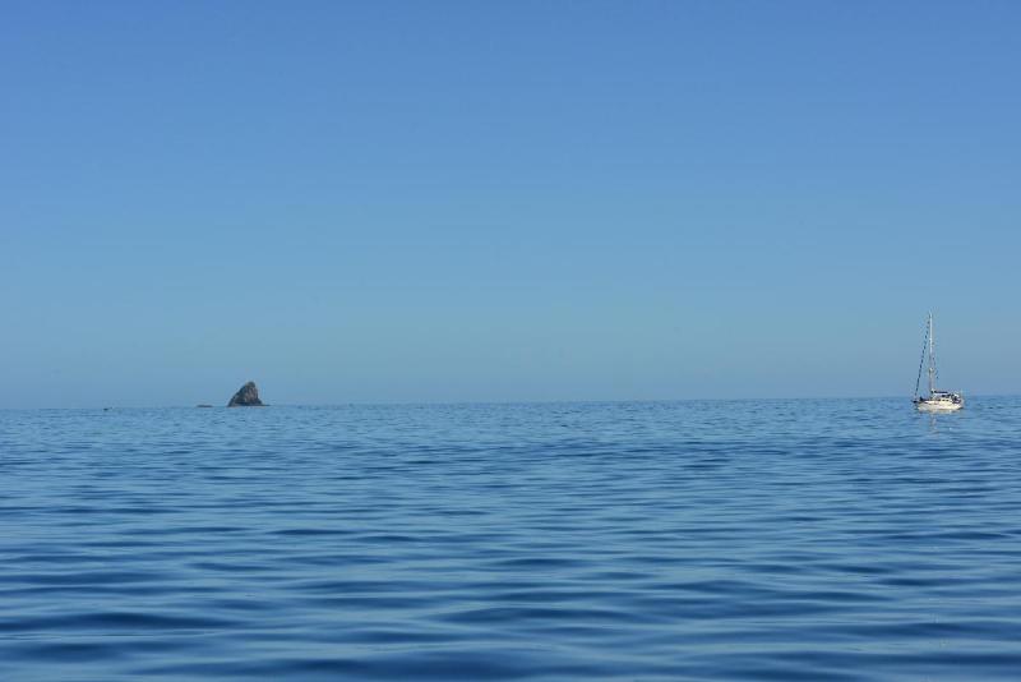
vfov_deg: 19.5
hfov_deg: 28.8
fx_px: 1986
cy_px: 341
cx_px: 510
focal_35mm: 70
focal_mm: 70
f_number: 13
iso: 250
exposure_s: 1/640
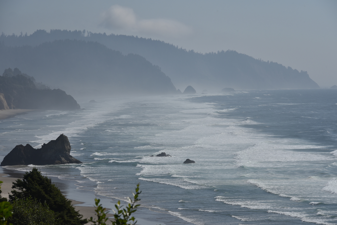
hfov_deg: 12.1
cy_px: 112
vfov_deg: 8.1
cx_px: 168
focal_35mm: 170
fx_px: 1592
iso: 100
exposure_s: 1/500
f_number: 11
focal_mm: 170
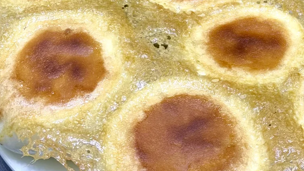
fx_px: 798
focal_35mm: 99
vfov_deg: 12.0
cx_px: 215
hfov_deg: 21.4
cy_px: -30
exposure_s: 1/138
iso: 64
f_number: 1.78
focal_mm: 6.76
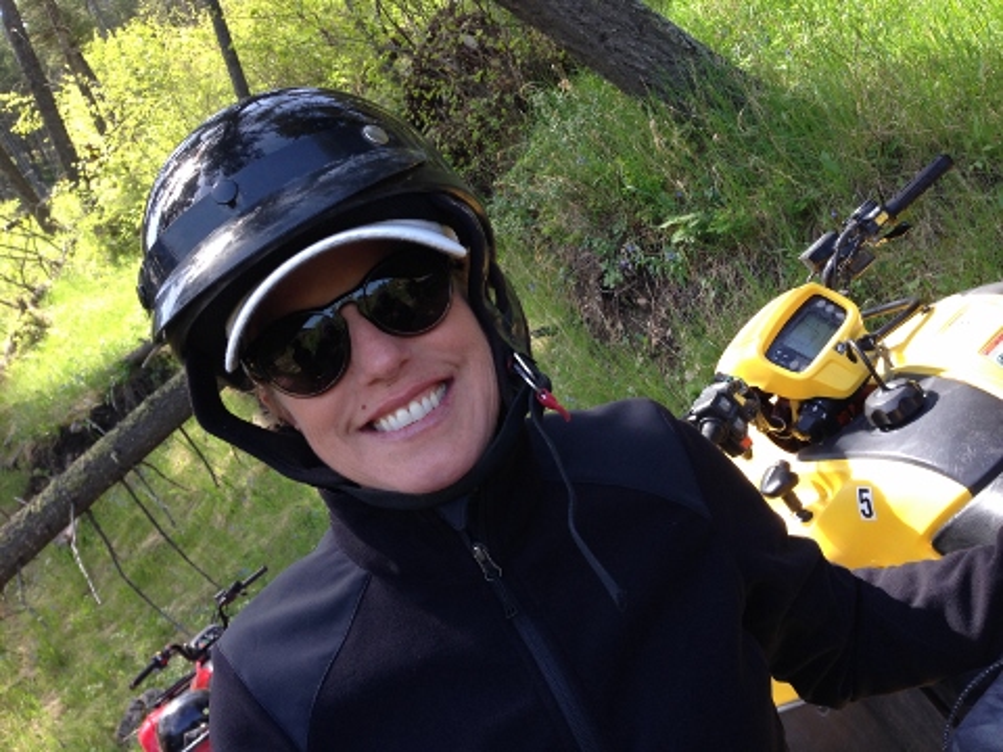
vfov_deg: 42.9
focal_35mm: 33
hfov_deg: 55.4
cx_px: 502
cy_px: 376
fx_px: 956
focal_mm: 4.12
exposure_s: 1/143
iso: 50
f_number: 2.4
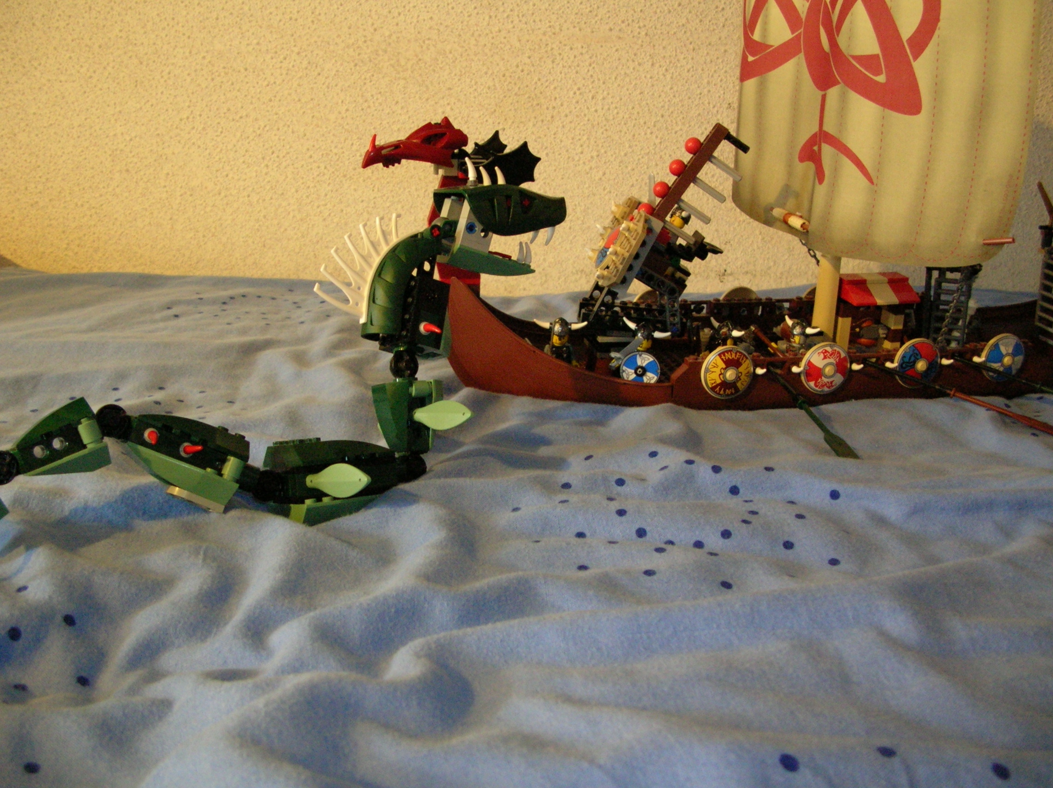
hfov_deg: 52.7
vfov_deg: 40.6
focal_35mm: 35
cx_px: 526
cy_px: 394
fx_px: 1064
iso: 200
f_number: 2.8
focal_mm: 5.8
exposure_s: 1/1.6
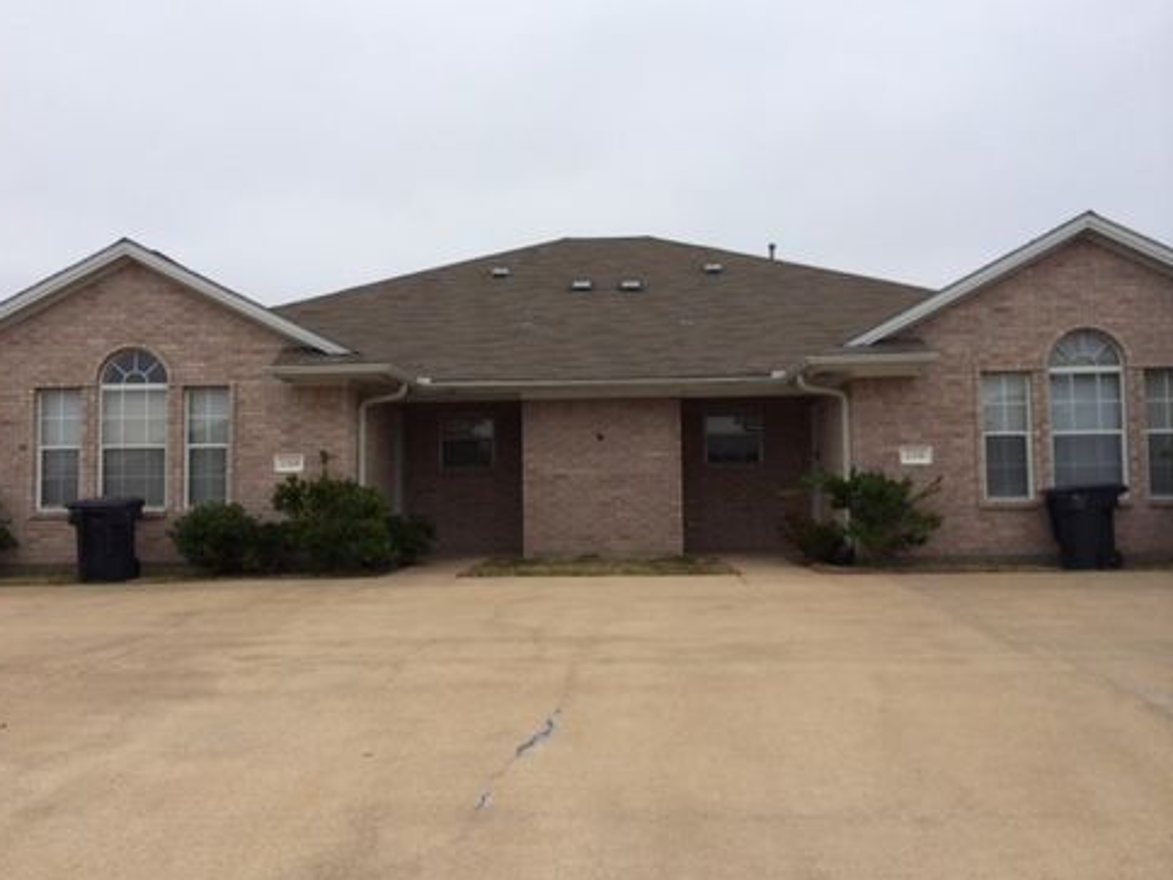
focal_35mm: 31
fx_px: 1050
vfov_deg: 45.4
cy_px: 450
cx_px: 577
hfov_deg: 58.3
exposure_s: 1/1001
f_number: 2.2
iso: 32
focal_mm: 4.12
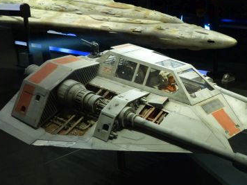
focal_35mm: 52
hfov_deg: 36.5
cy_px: 114
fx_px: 371
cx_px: 164
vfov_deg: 27.9
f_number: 2.8
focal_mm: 6.6
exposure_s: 1/8
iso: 400
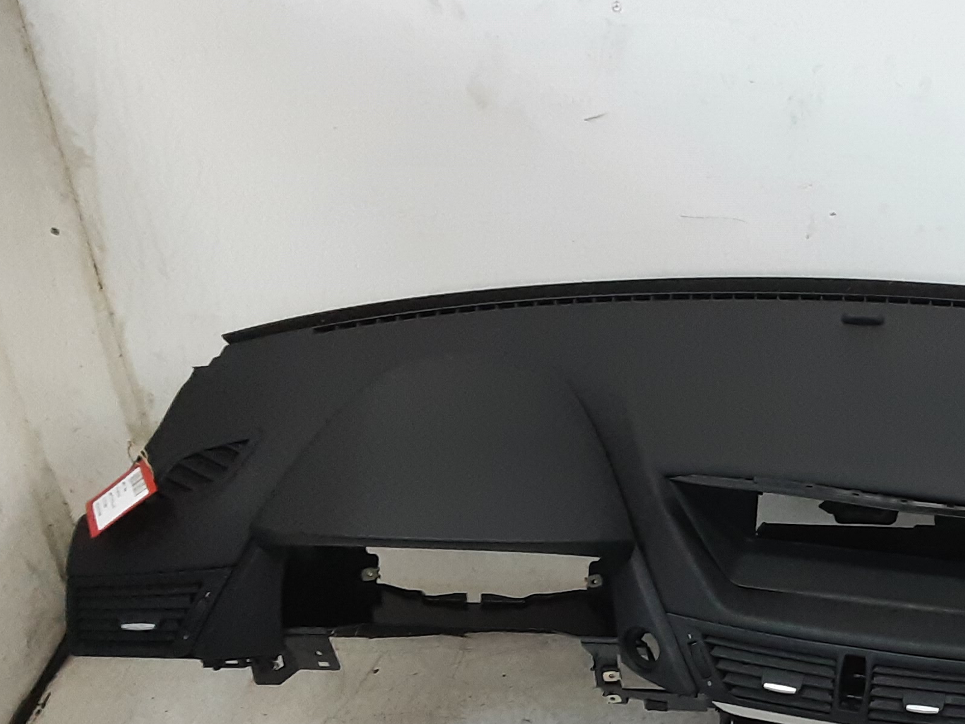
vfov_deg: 26.3
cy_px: 535
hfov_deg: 32.7
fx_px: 1533
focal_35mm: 55
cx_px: 916
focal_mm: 2.91
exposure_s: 1/50
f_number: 1.9
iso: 200
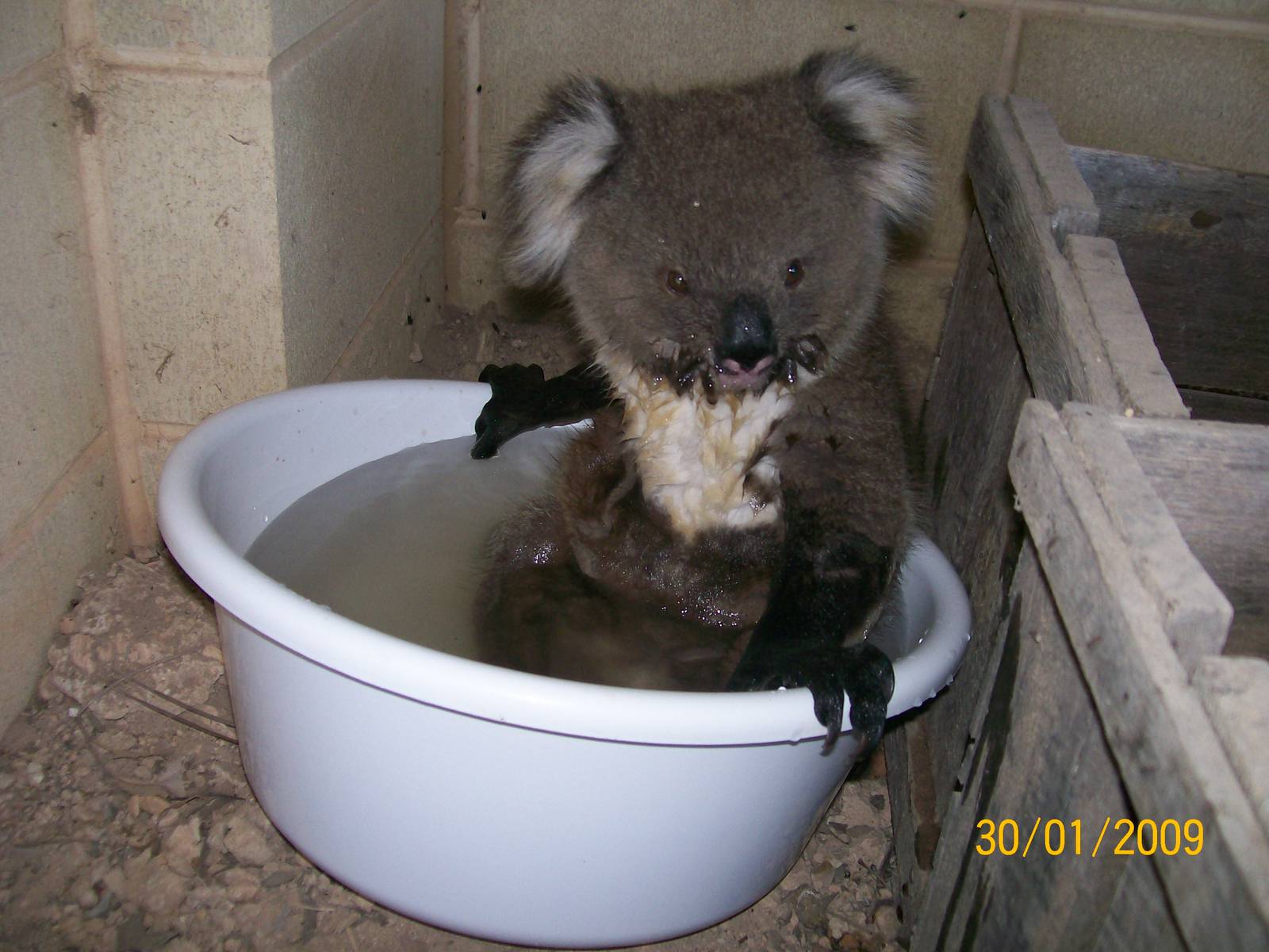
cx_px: 634
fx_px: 1320
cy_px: 476
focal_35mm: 36
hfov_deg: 51.4
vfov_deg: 39.7
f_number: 2.7
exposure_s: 1/64
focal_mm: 6
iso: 80
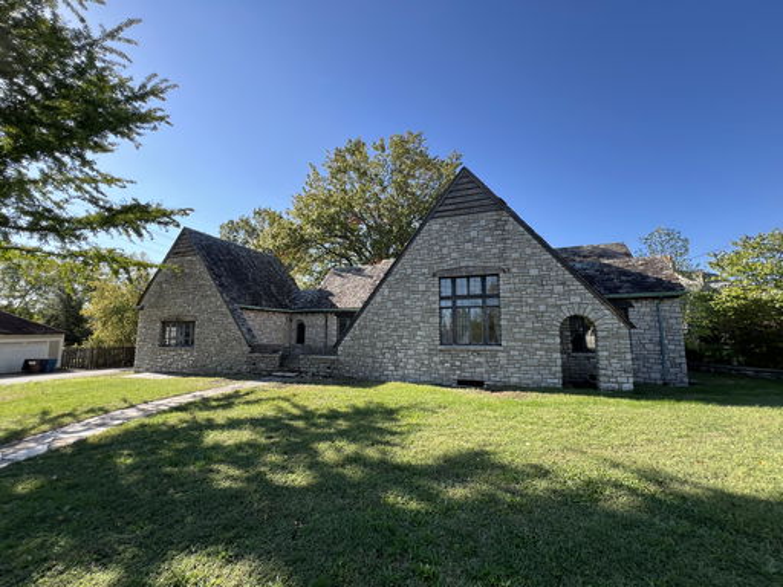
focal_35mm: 13
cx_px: 392
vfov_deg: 89.9
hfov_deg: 106.2
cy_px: 294
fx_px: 294
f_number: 1.8
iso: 32
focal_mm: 1.57
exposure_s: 1/377
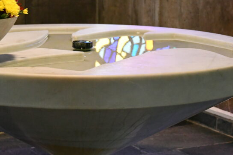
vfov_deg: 14.2
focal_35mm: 96
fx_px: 621
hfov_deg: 21.2
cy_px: 24
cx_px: 82
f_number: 3.3
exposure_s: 1/100
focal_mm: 35
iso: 3600
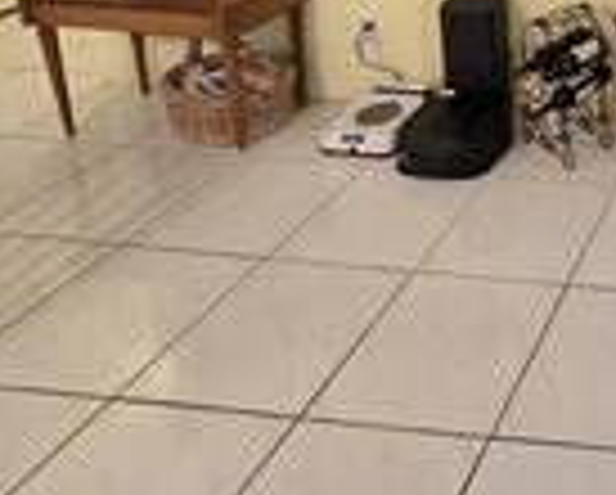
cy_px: -117
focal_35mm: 37
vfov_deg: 32.3
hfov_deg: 34.0
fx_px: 676
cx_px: 814
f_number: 2.2
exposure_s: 1/60
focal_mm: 2.2
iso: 400
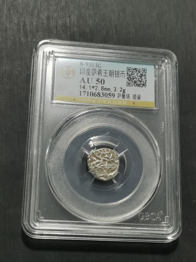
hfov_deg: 23.7
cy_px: 131
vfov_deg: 31.2
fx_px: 468
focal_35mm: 62
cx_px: 98
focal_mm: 5.58
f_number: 1.8
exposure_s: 1/100
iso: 80
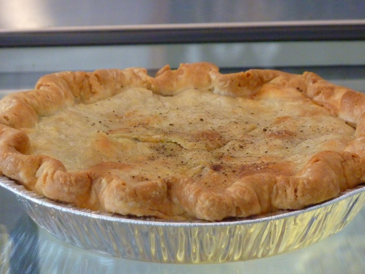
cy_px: 137
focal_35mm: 300
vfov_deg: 5.0
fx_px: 3163
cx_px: 182
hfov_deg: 6.6
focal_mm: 49.2
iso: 800
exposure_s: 1/80
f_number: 4.9
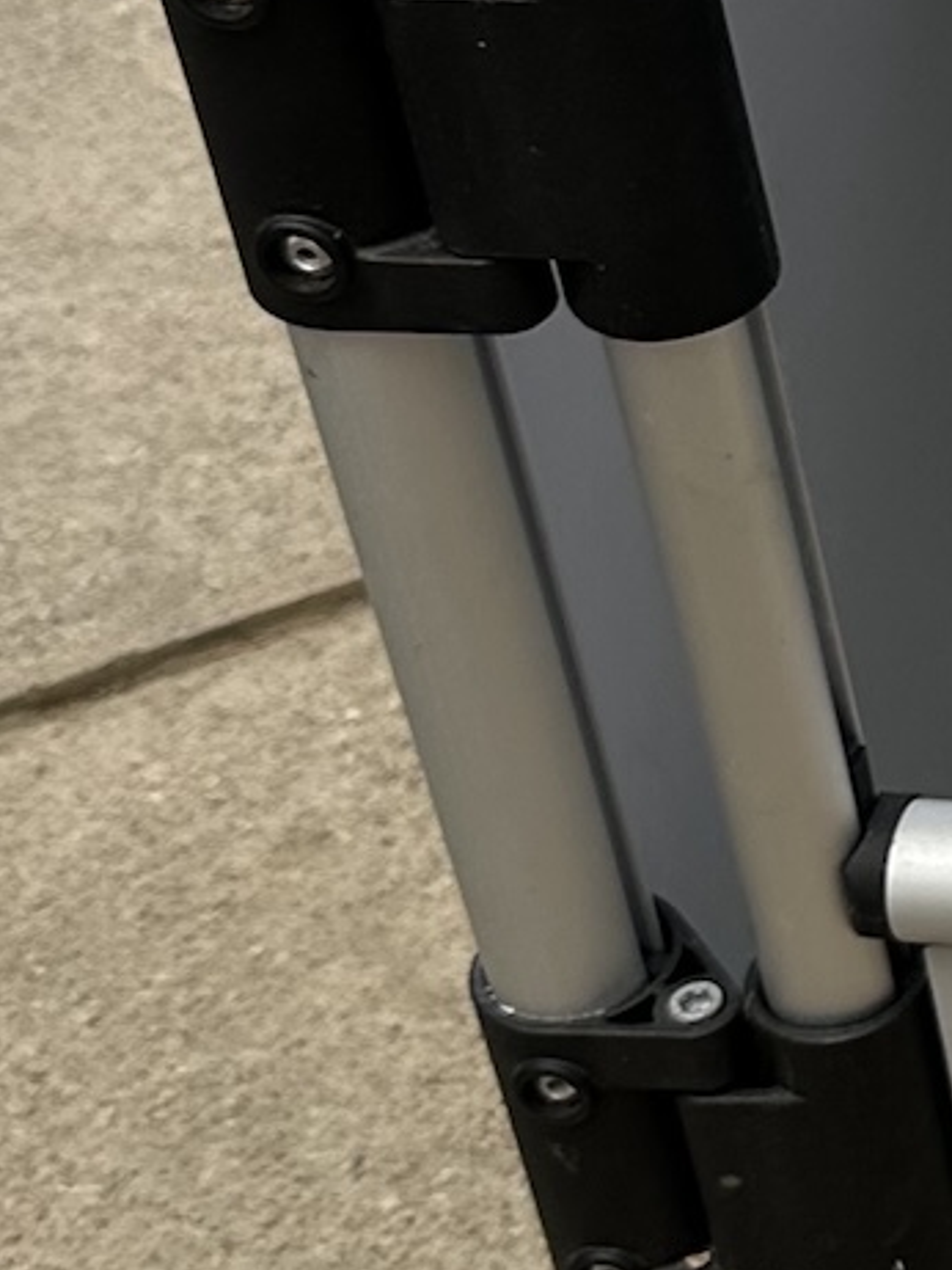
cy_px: 306
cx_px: 2109
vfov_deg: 16.6
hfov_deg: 11.0
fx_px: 4325
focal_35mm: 118
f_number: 1.78
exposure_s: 1/256
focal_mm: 6.86
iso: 80
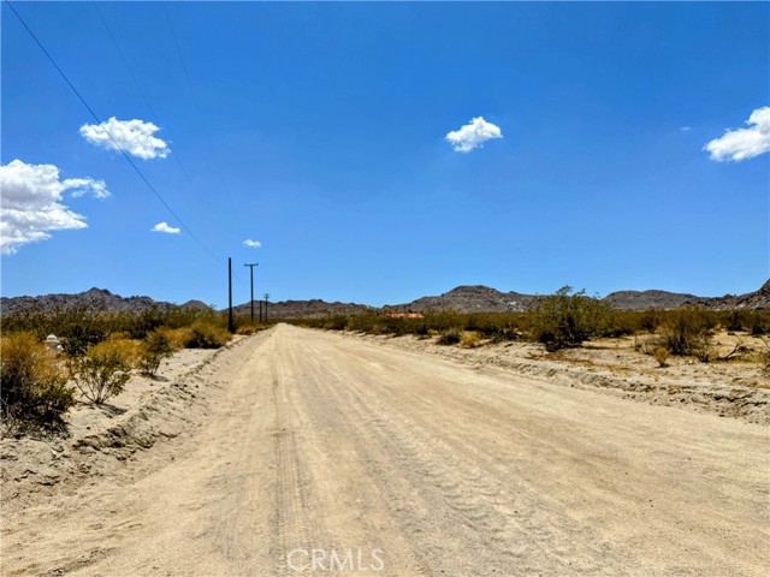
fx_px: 534
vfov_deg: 56.8
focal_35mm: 24
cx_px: 385
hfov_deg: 71.6
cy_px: 288
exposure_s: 1/13699
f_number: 1.78
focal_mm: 6.86
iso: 80
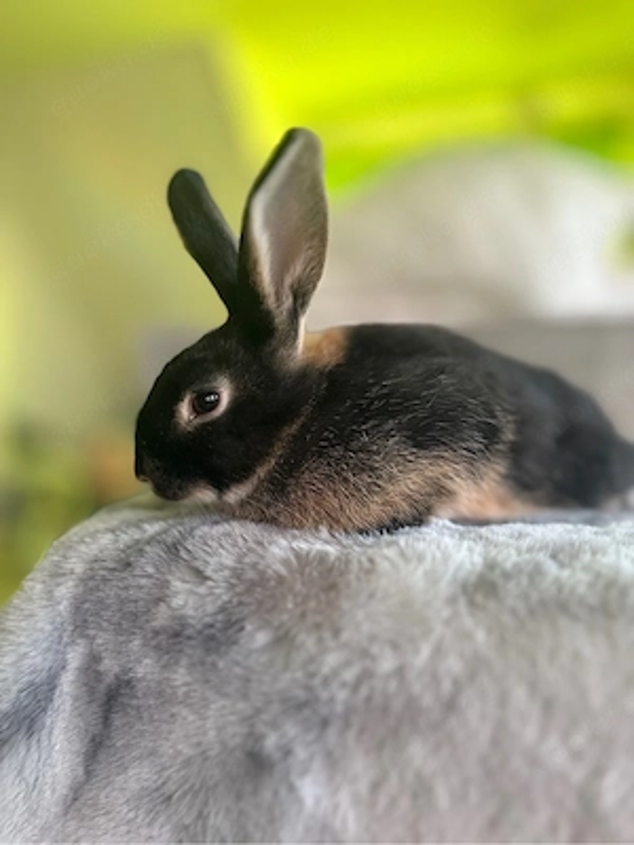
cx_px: 317
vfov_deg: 71.6
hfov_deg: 56.8
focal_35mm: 24
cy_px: 422
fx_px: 586
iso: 250
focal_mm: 6.86
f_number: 1.78
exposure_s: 1/116
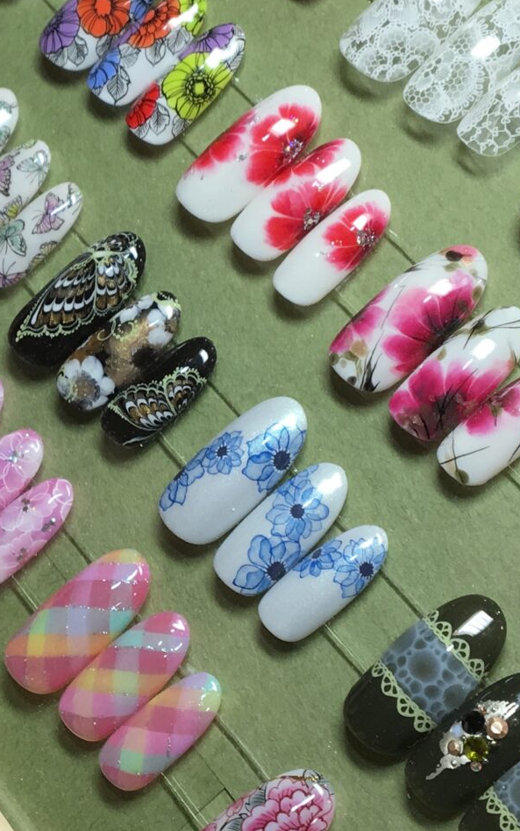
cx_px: 23
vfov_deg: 24.9
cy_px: 346
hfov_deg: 15.5
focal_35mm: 83
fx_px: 1881
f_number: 2.2
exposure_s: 1/60
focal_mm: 4.15
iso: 32
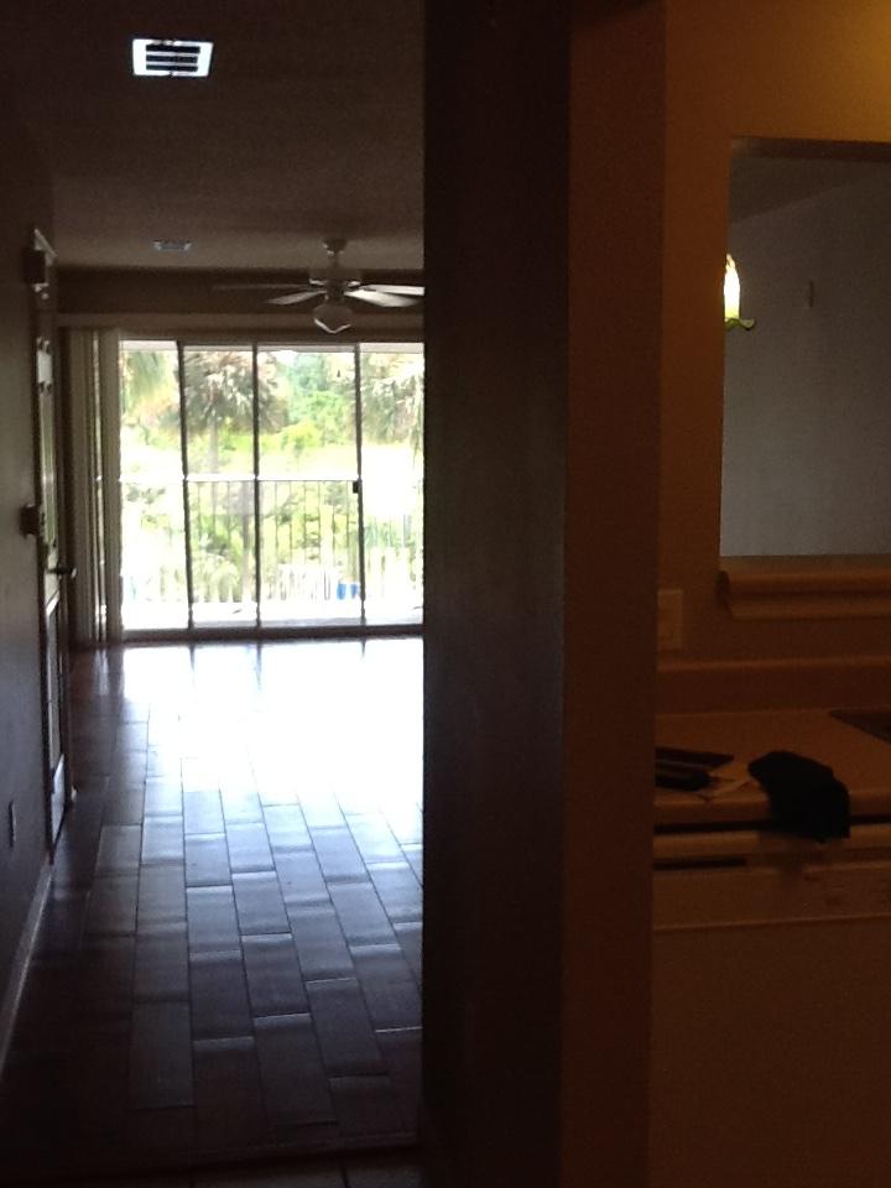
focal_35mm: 44
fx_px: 1510
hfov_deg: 32.9
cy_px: 594
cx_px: 446
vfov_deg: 42.9
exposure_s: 1/60
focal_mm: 2.03
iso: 50
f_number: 2.4
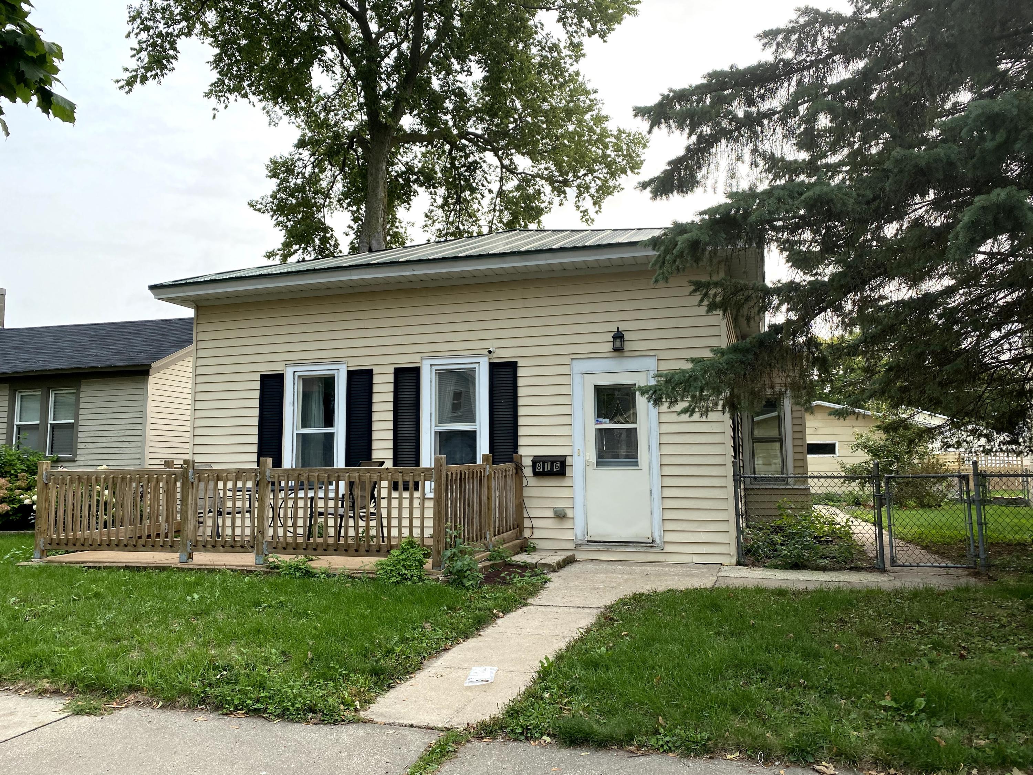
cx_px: 516
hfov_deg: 67.3
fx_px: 776
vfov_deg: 53.1
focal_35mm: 26
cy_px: 388
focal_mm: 4.25
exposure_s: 1/1043
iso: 32
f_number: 1.8
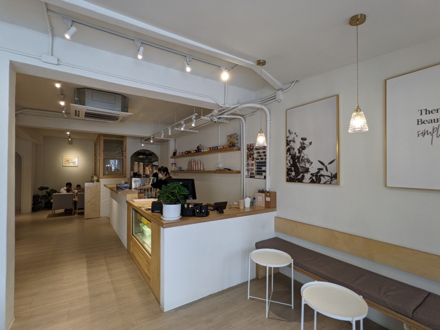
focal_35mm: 16
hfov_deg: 94.5
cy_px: 165
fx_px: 203
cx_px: 220
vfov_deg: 78.1
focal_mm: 2.22
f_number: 2.2
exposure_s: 1/34.7
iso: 40
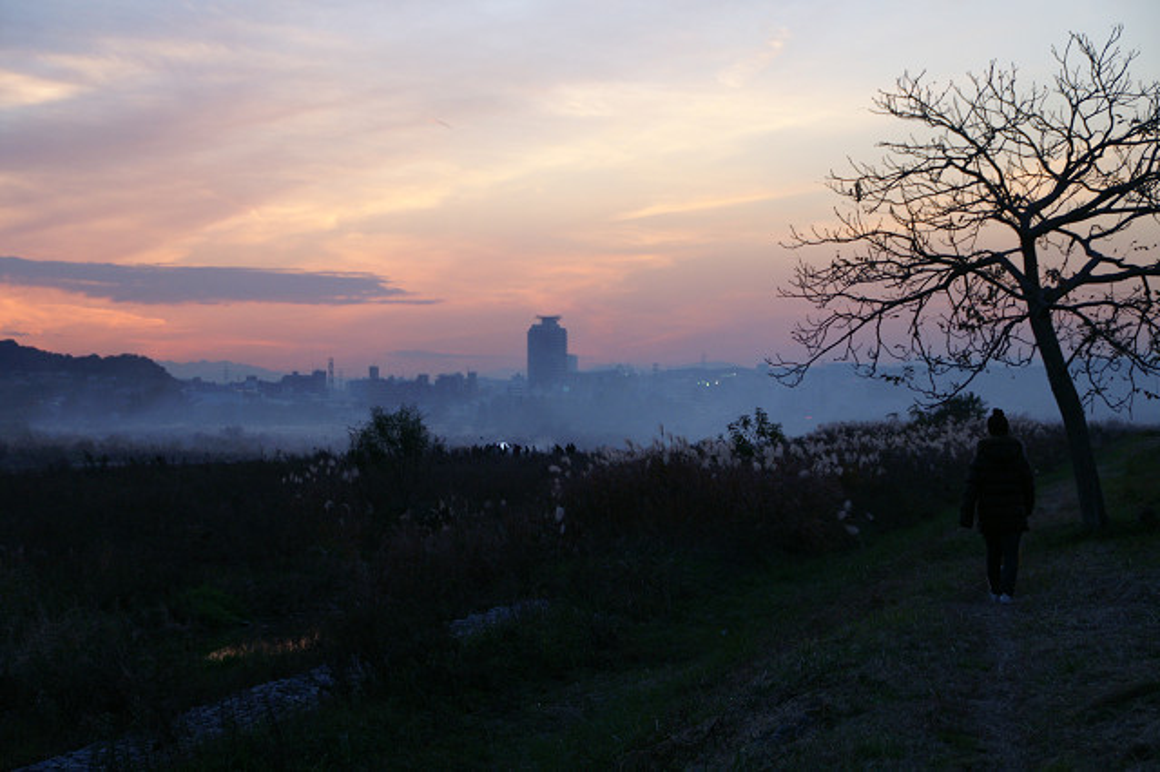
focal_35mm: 90
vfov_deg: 15.2
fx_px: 2898
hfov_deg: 22.6
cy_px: 386
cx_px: 580
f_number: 4.5
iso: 500
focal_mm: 60
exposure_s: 1/250
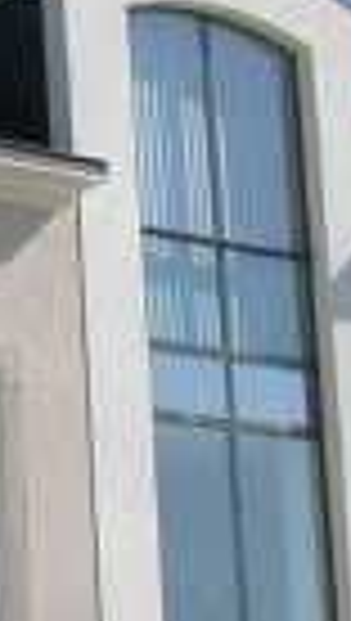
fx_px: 3363
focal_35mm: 204
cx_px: -288
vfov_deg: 10.5
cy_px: 297
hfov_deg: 5.9
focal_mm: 7.85
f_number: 7.5
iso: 100
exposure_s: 1/524
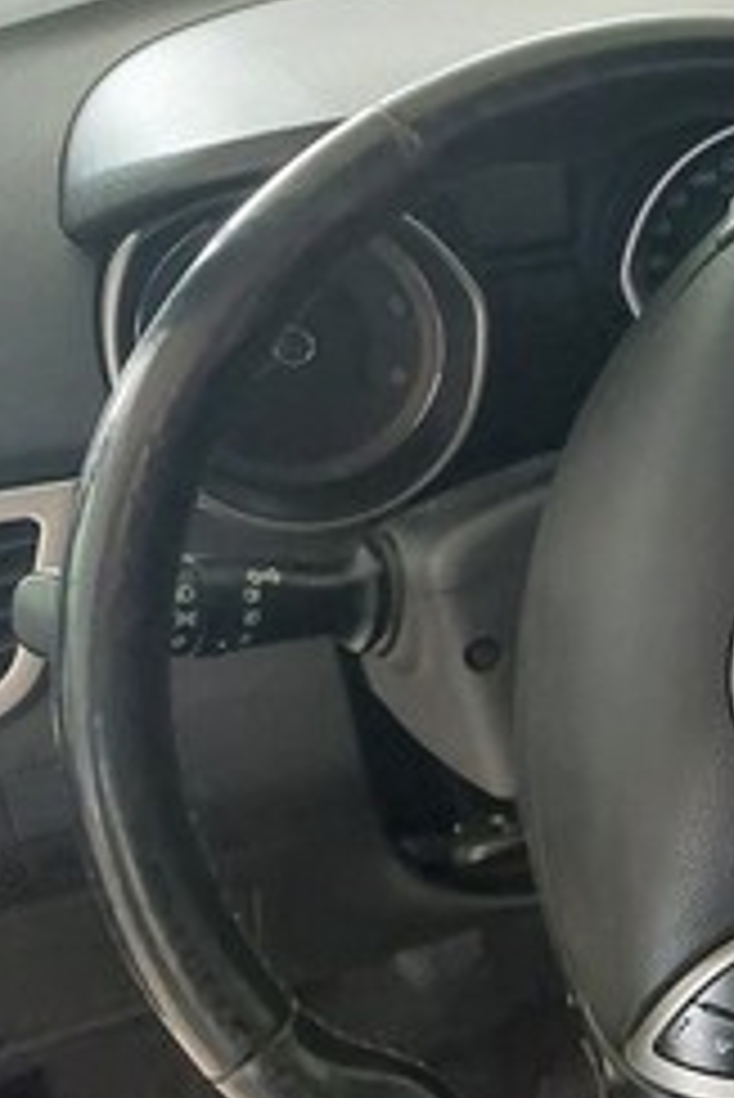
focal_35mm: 64
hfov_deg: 18.8
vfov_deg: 31.4
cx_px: 1090
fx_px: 1954
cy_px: 522
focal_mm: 5.23
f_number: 1.8
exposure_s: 1/25
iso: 1000
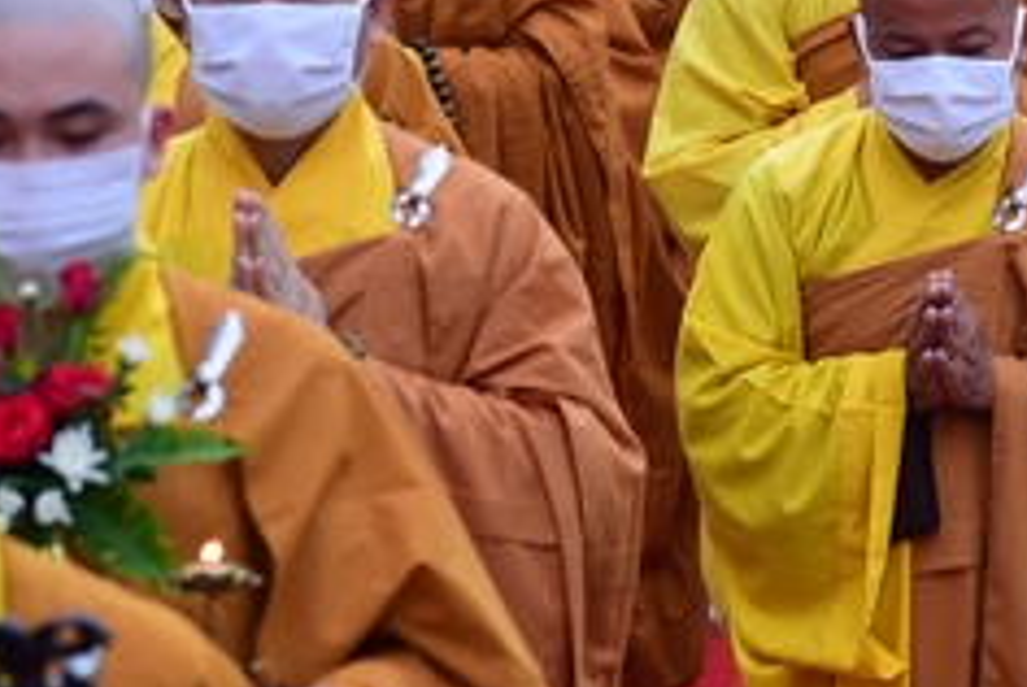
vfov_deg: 4.2
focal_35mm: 330
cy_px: -17
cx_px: 1118
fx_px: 9426
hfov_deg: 6.2
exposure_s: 1/100
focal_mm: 120
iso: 400
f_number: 4
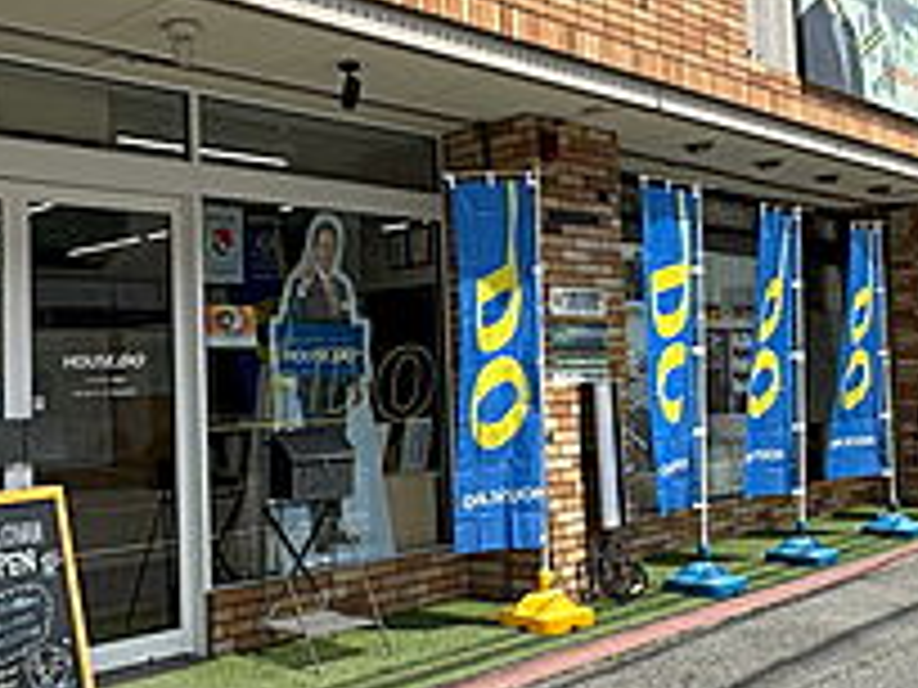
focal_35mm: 44
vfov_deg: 32.8
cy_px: 301
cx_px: 333
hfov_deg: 42.6
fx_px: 1167
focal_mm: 2.22
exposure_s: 1/889
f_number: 2.2
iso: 50
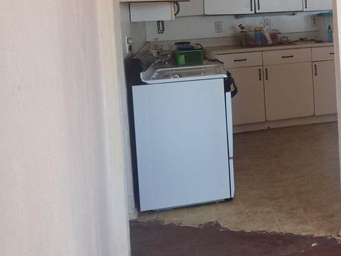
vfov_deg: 24.3
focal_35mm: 59
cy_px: 38
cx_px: 400
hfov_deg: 28.7
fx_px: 581
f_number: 1.8
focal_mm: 5.4
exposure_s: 1/60
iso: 40
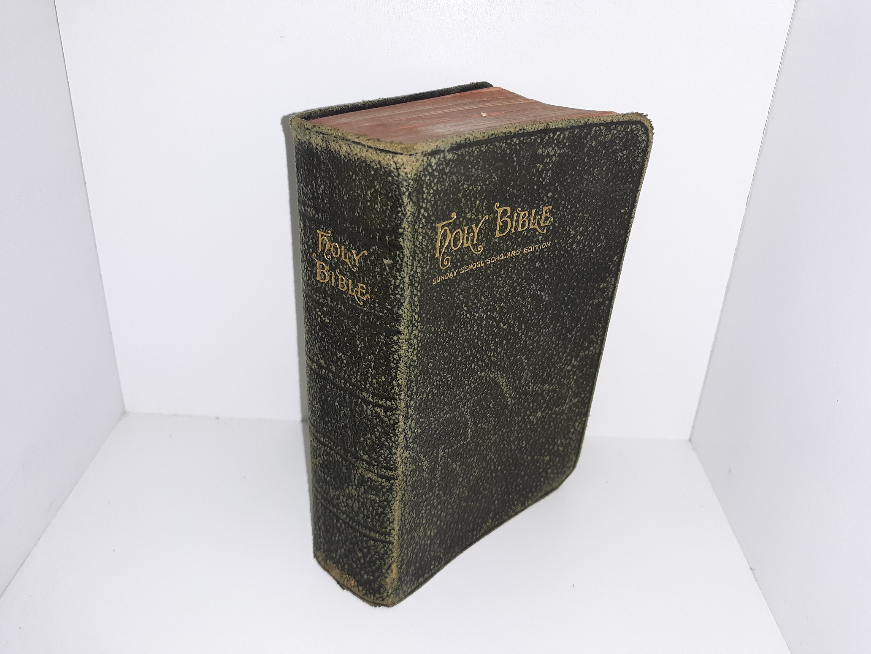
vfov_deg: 49.7
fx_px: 705
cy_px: 327
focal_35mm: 28
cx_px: 436
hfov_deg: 63.4
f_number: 1.7
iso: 40
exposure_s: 1/129
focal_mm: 3.7
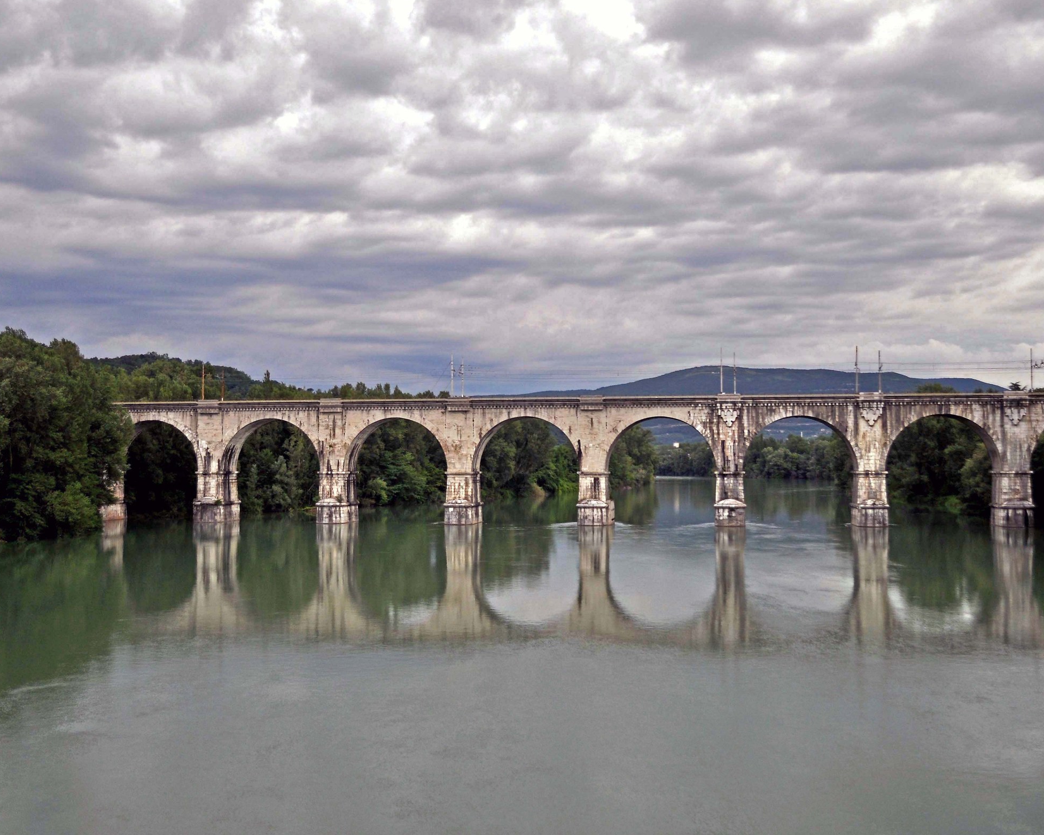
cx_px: 524
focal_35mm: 38
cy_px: 415
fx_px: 1174
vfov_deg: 39.2
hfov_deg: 47.9
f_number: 3.8
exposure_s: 1/640
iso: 200
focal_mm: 22
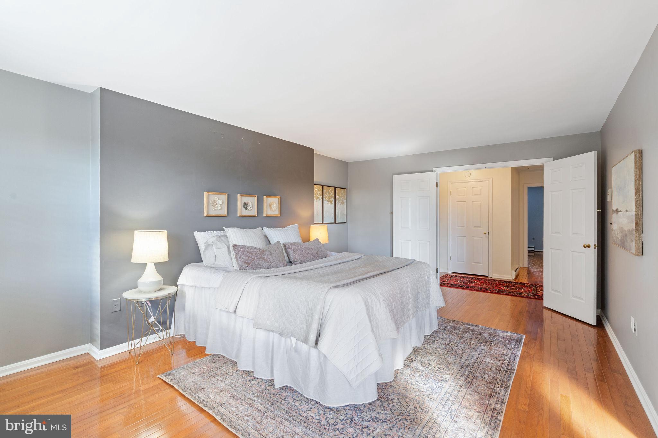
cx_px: 329
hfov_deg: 96.7
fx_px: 292
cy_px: 219
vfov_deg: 73.7
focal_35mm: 16
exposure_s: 1/2
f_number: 8
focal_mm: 16
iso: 200
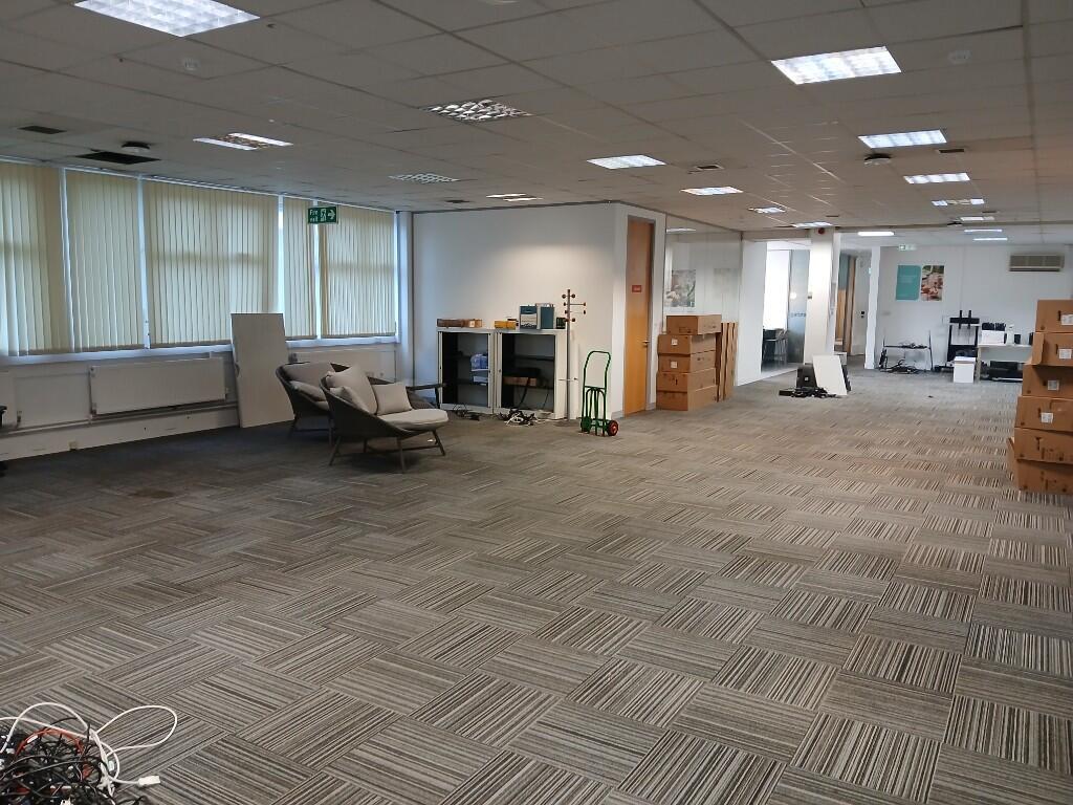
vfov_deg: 53.1
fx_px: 806
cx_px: 536
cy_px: 402
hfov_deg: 67.3
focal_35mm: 26
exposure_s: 1/33.3
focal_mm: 3.98
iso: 250
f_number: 1.8
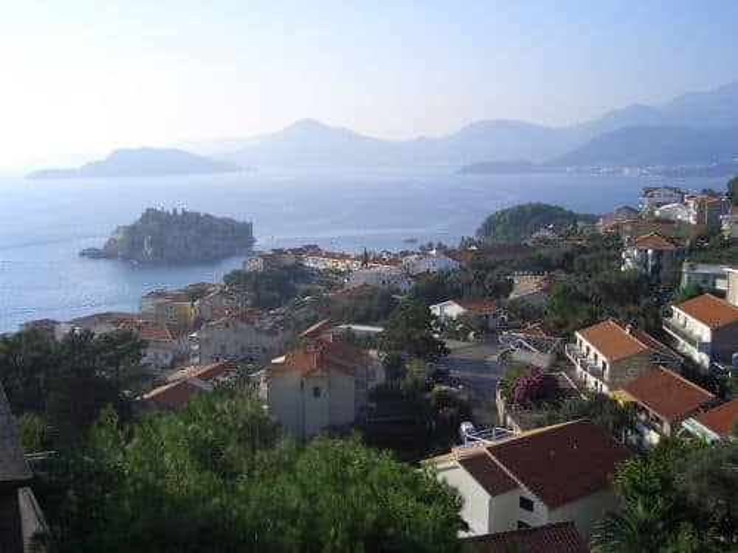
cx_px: 369
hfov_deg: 47.9
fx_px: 831
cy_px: 276
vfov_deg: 36.8
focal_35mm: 39
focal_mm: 8
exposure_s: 1/400
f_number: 4.8
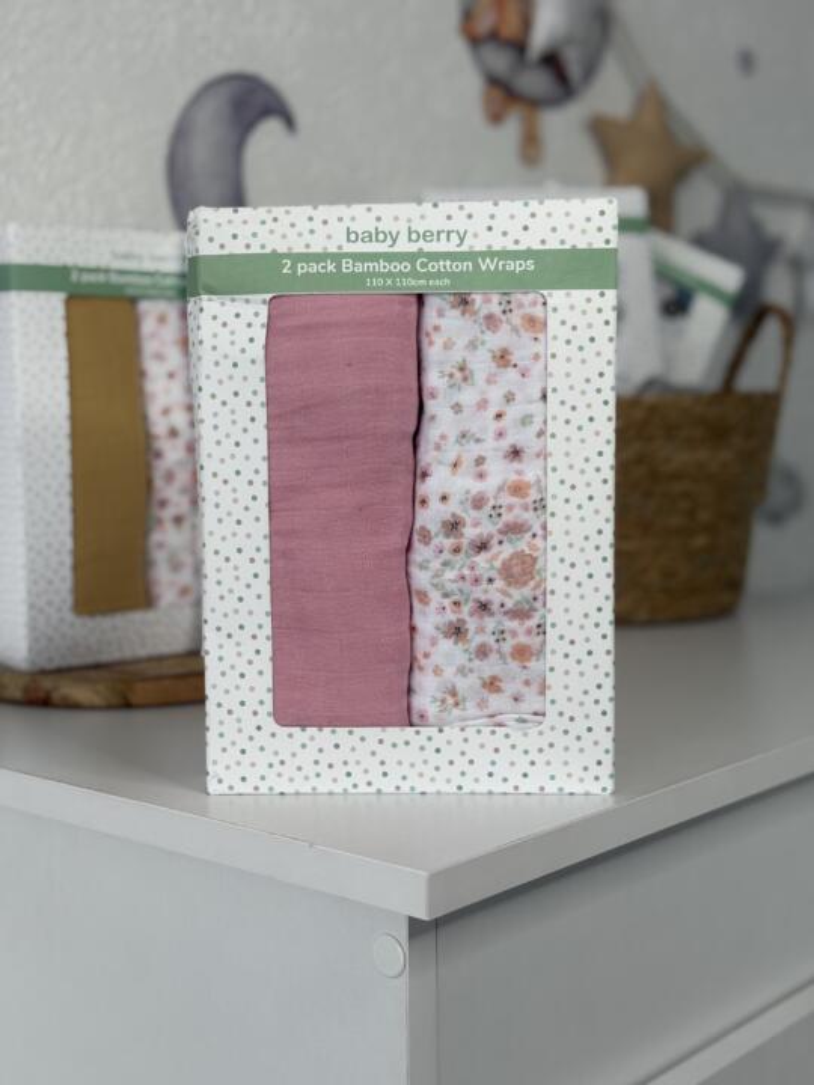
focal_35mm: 52
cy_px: 542
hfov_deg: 28.0
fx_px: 1630
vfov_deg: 36.8
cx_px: 407
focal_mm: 5.96
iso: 32
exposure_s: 1/121
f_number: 1.6
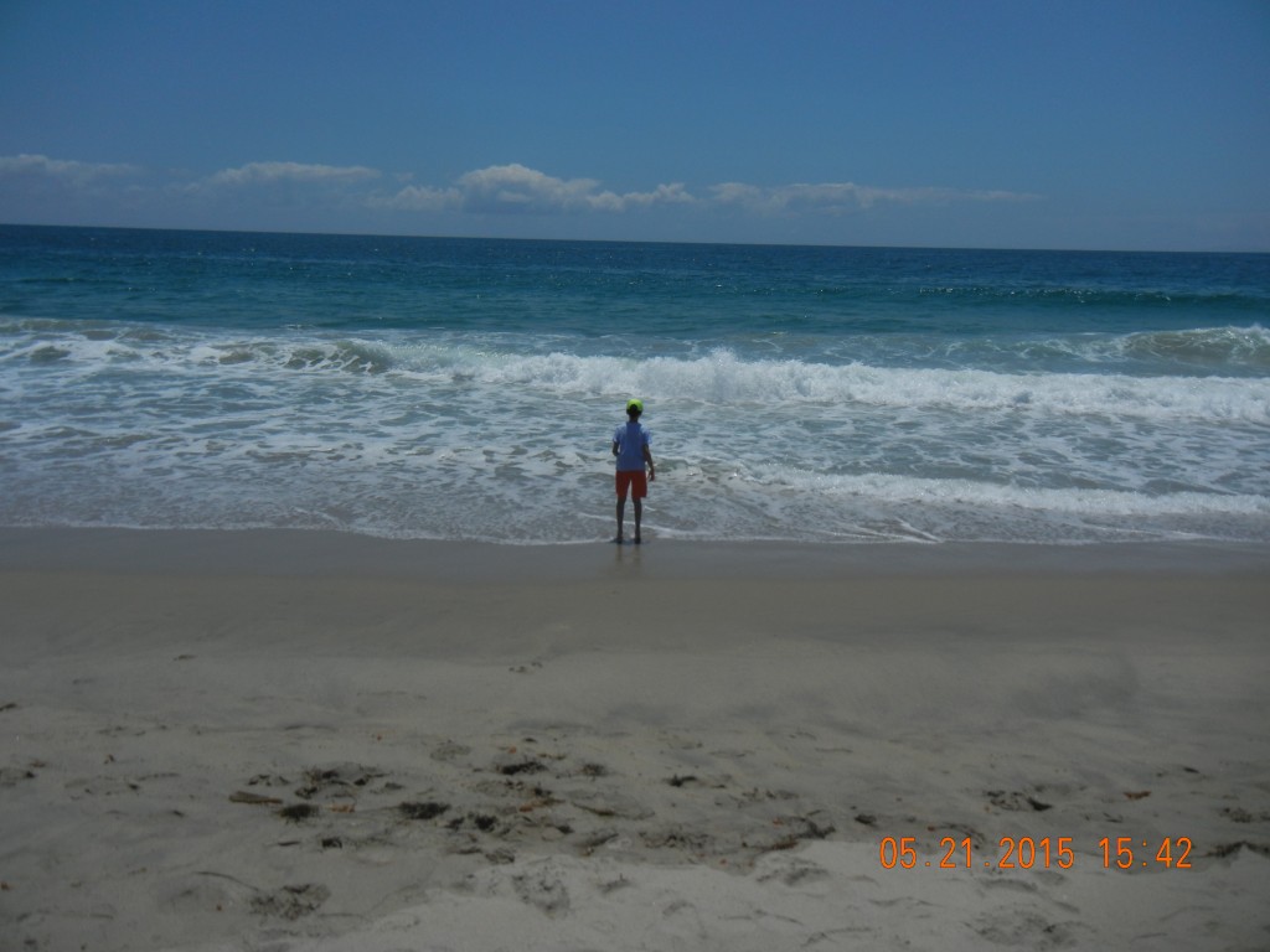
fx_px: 1101
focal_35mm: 30
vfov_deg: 46.8
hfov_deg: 60.0
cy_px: 476
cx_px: 635
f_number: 7
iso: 160
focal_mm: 5.4
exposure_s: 1/2000
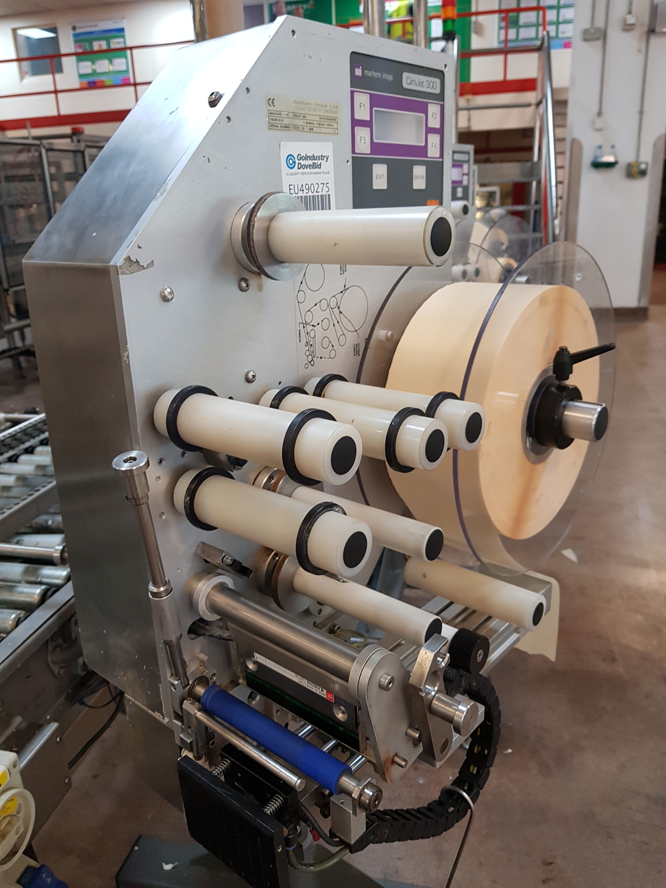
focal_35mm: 26
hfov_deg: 53.1
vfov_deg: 67.3
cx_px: 333
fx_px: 667
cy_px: 444
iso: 160
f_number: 1.7
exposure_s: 1/33
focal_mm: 4.3
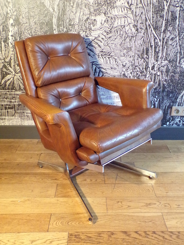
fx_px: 227
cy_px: 122
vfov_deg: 56.8
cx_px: 92
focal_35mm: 32
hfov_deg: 44.2
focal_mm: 5.8
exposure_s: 1/17
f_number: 3.2
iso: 800
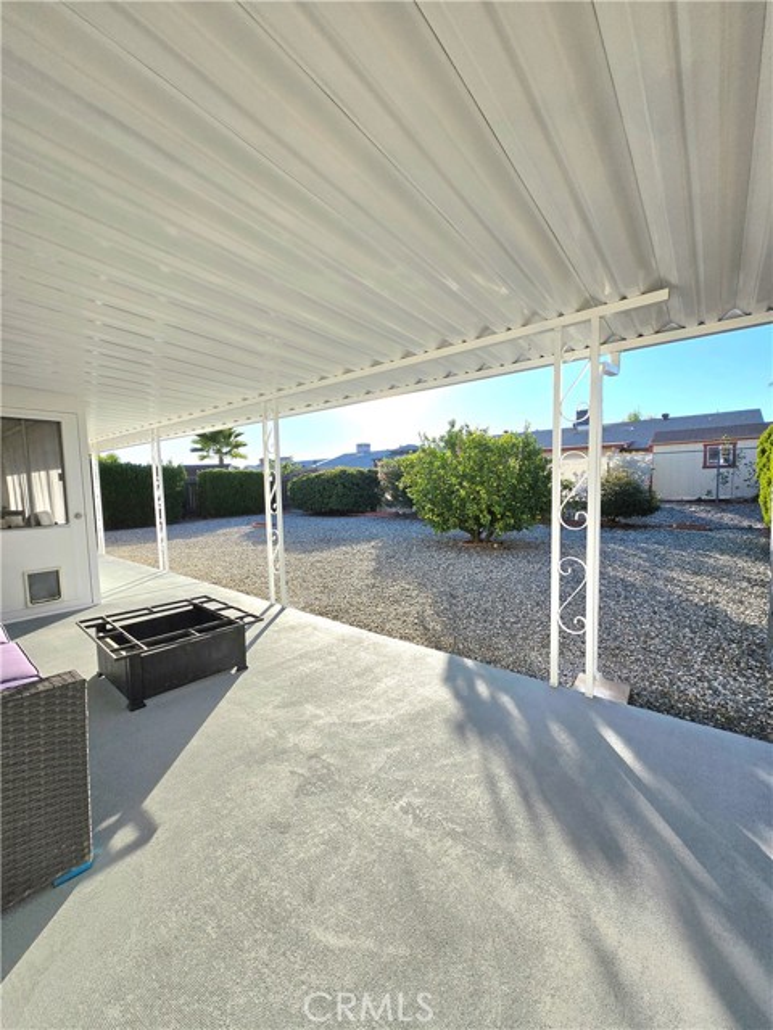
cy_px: 515
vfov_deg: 106.2
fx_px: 387
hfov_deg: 89.9
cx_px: 386
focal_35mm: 13
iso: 25
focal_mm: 1.7
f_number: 2.2
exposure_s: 1/909
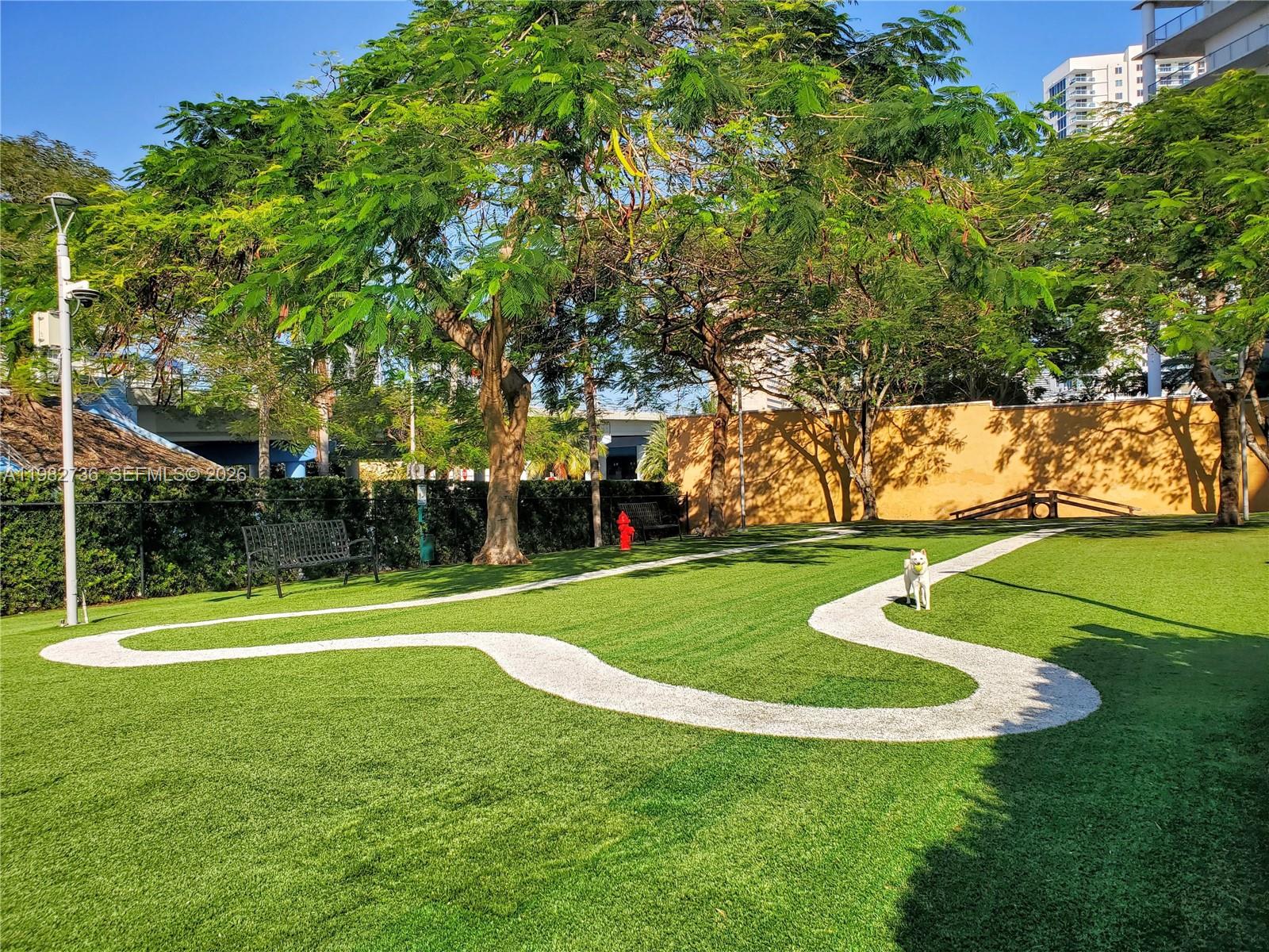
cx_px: 634
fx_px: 953
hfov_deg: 67.3
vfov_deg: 53.1
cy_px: 476
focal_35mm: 26
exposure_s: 1/1413
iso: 50
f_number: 2.4
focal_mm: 4.3
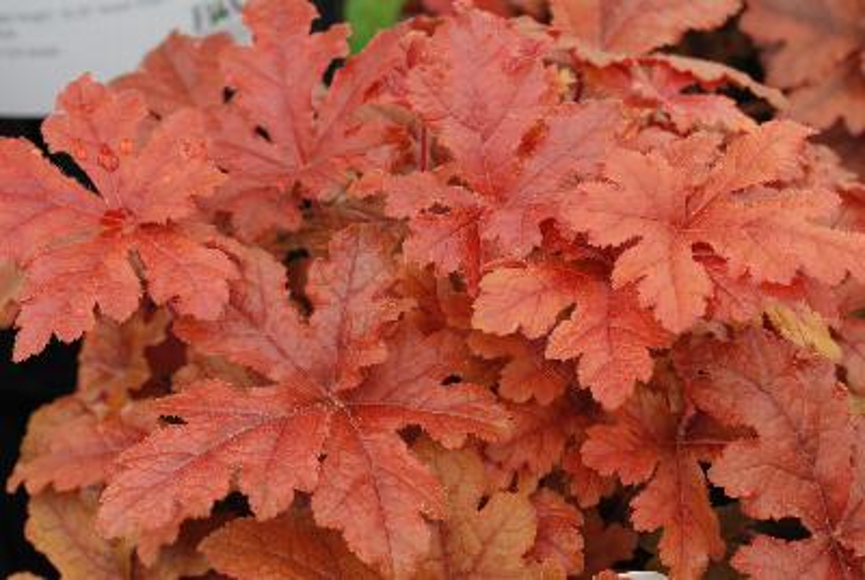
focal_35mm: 68
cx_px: 432
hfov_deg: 29.8
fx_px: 1624
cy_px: 290
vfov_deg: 20.2
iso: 200
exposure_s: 1/60
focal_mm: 45
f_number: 8
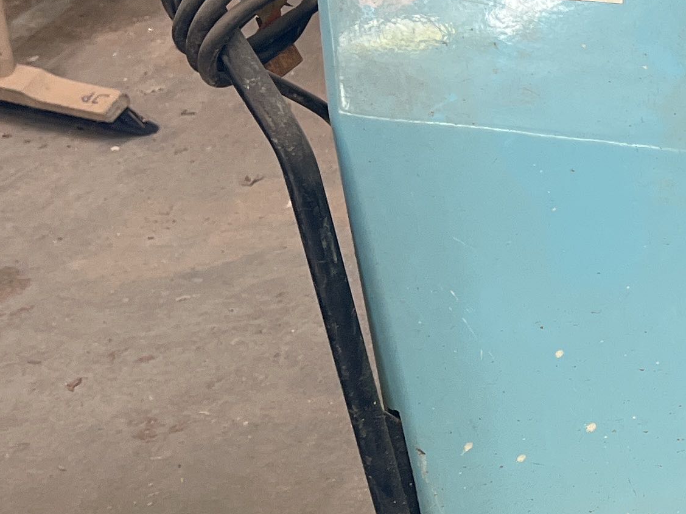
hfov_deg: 18.5
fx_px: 1843
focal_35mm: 93
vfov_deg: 15.9
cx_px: 1057
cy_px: 279
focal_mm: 5.7
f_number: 1.5
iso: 80
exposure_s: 1/100
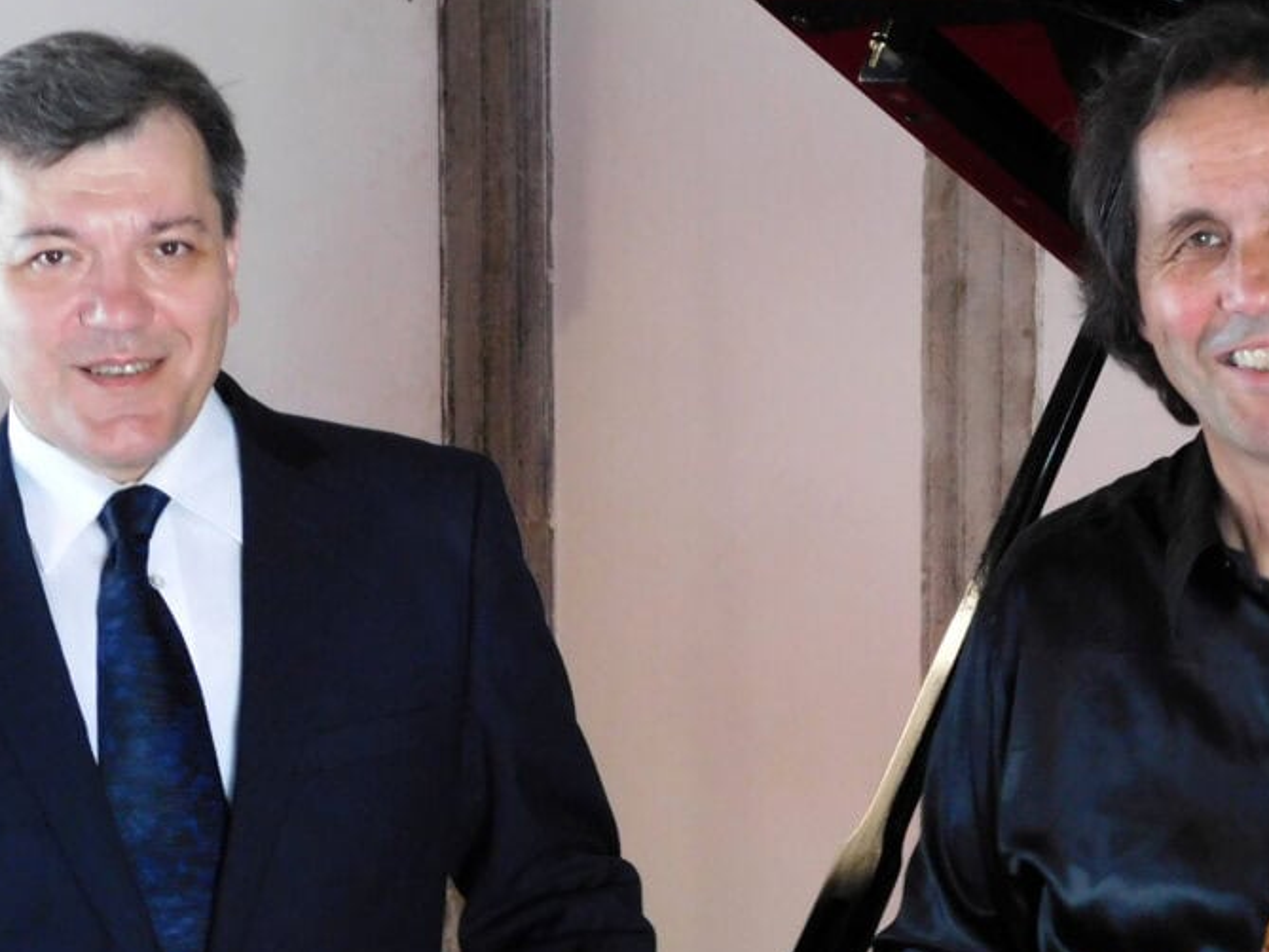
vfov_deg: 12.2
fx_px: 4437
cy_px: 576
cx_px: 671
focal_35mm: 121
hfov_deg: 16.3
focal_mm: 12.6
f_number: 4.3
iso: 400
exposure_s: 1/10
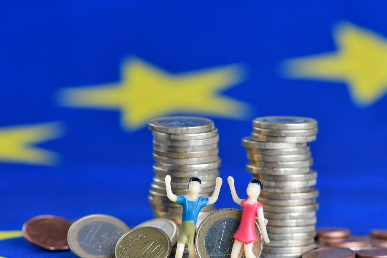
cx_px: 211
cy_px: 143
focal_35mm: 131
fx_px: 1408
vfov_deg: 10.5
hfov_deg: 15.6
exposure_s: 1/125
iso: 100
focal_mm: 105
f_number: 9
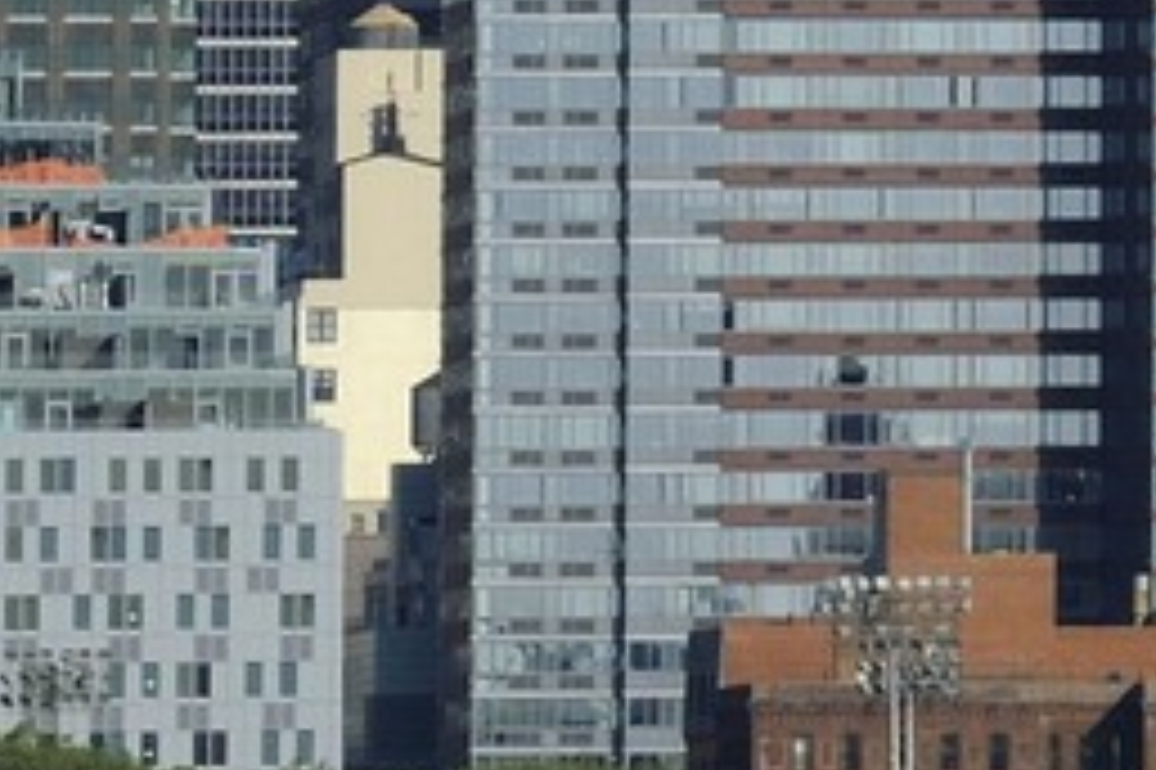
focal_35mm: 996
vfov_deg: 1.4
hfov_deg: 2.1
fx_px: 31961
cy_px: -549
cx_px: 3306
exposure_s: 1/500
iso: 200
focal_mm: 160
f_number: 9
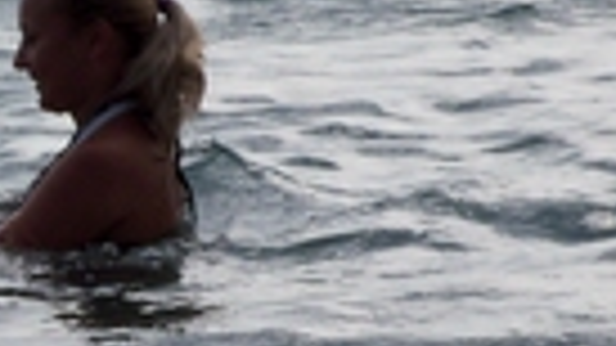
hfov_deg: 3.5
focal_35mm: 625
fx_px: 10207
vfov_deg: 1.9
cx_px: -72
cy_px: 315
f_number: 8.6
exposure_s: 1/320
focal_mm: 31.3
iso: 80
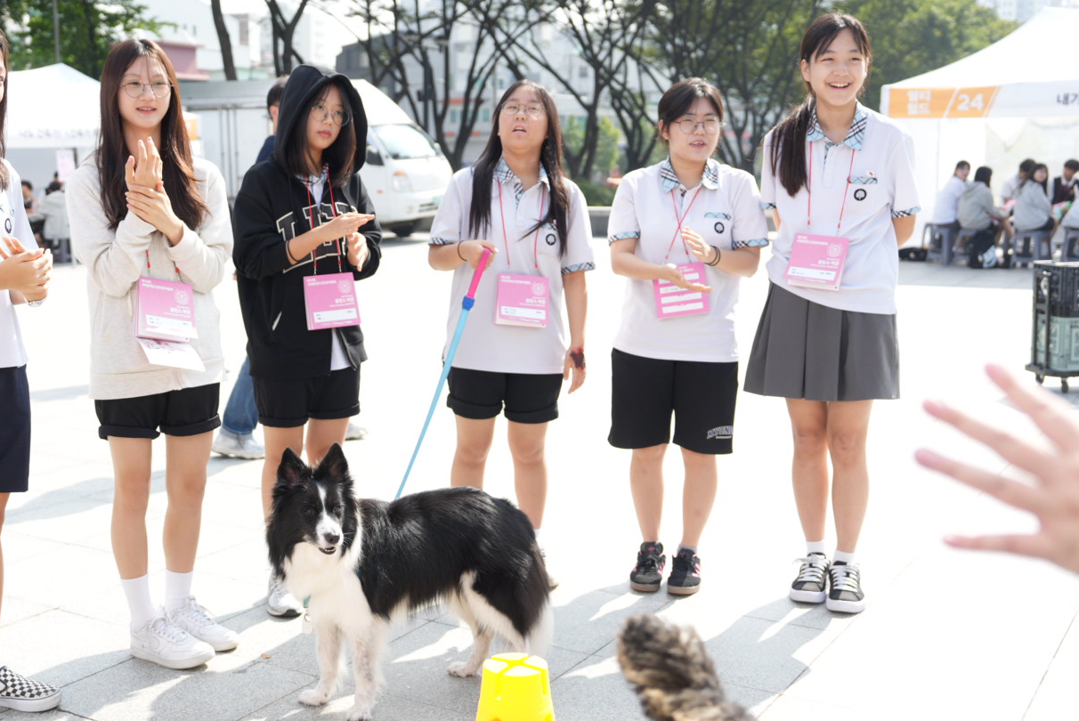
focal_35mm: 44
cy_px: 344
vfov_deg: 30.6
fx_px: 1320
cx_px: 393
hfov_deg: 44.1
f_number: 2.8
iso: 640
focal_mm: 33
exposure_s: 1/4000
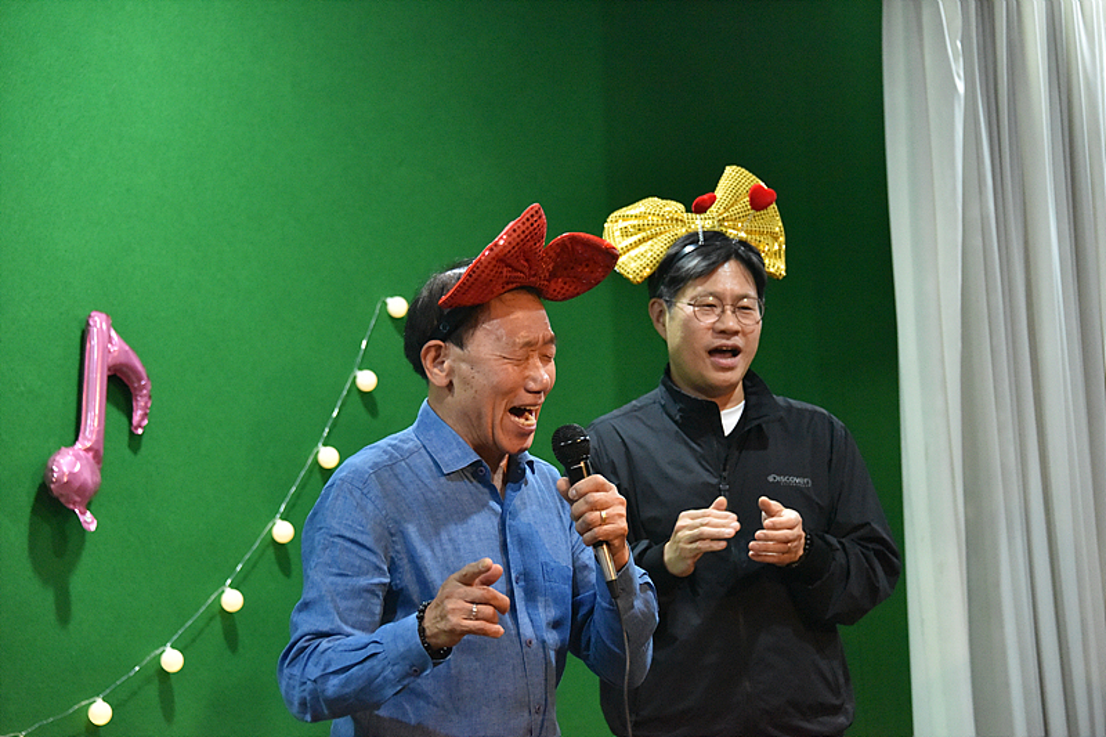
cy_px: 368
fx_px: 3839
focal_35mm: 125
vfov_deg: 11.0
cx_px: 553
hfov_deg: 16.4
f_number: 5.6
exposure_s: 1/125
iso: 7200
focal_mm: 125
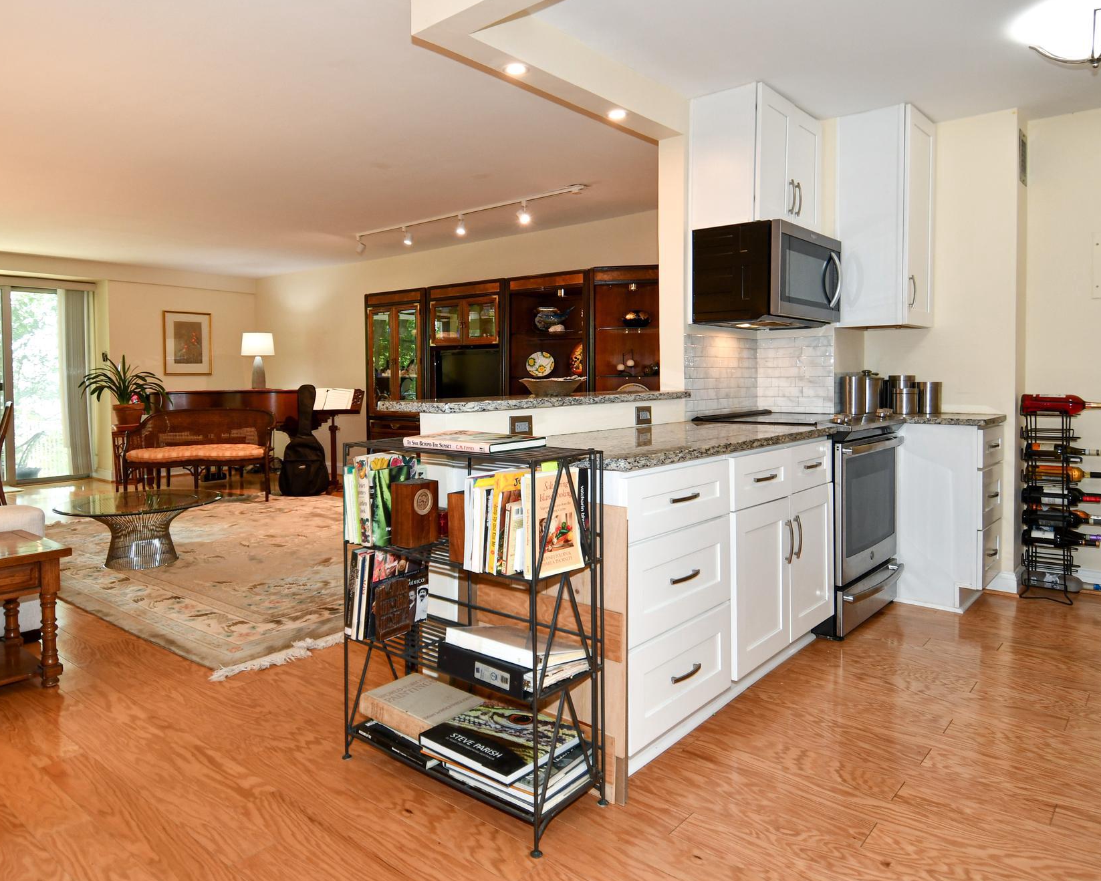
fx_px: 684
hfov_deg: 77.4
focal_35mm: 21
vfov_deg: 65.5
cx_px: 495
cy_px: 431
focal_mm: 12
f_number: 4
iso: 360
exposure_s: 1/60
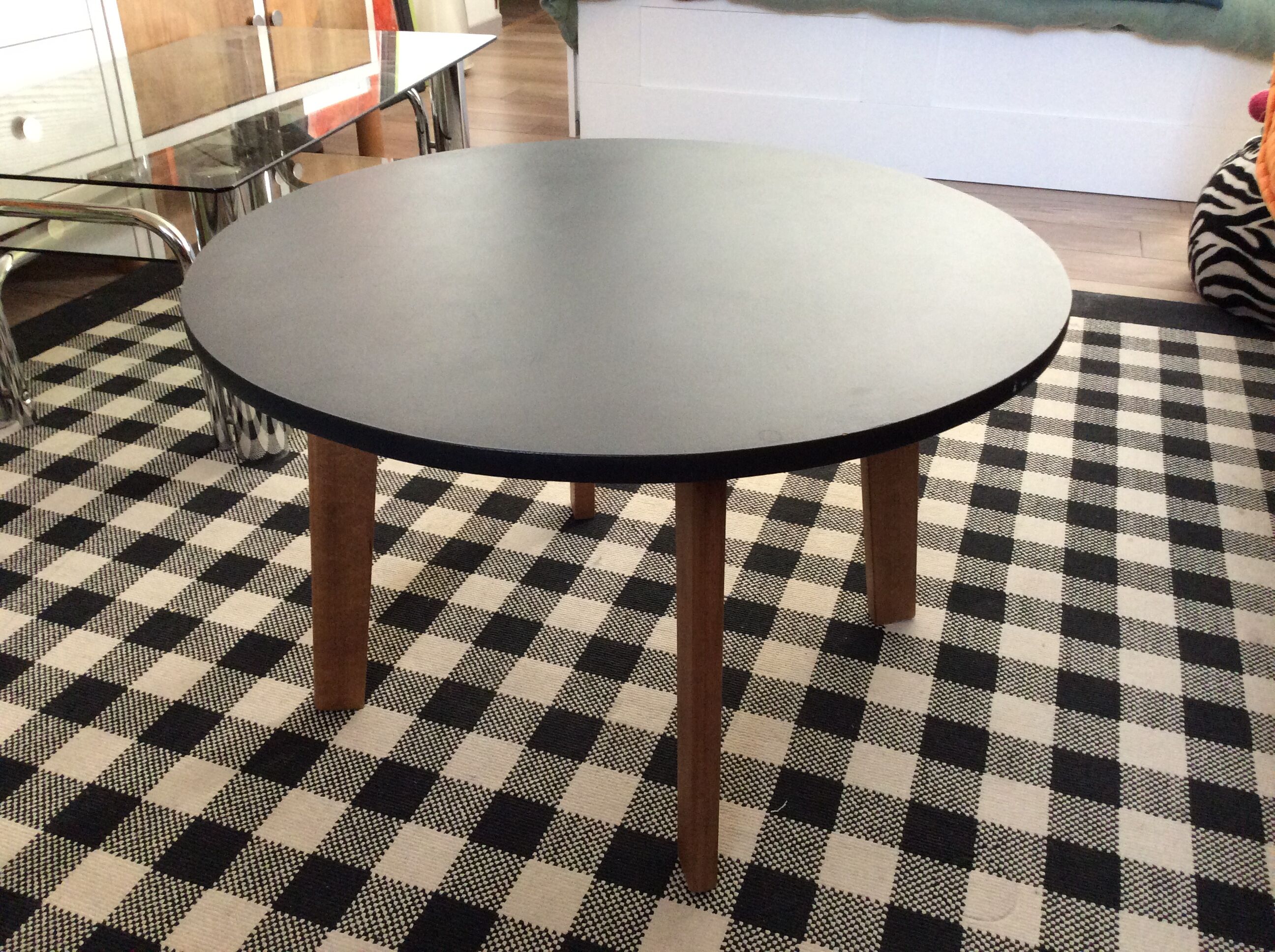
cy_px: 476
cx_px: 638
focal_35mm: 32
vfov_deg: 44.1
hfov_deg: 56.9
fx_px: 1177
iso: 160
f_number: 2.4
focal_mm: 3.3
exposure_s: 1/25
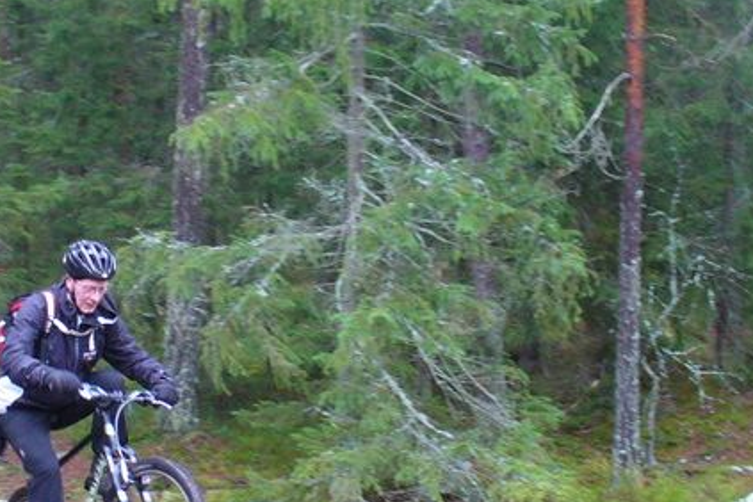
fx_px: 1380
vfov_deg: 20.5
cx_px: 268
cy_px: 336
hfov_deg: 30.3
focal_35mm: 66
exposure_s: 1/20
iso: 200
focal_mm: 6.1
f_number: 2.8
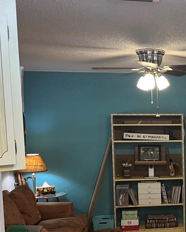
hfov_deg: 23.0
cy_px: 169
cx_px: 220
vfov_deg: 30.5
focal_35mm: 61
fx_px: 420
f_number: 1.6
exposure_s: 1/60
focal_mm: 5.1
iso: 100
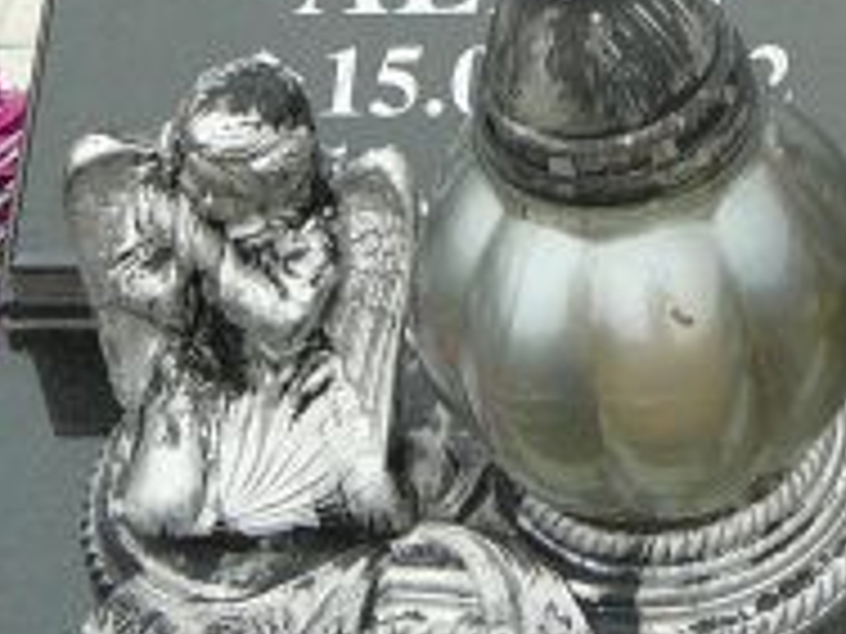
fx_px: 2908
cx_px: 1035
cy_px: -211
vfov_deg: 12.1
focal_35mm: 119
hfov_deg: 15.9
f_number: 2.8
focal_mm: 5.2
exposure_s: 1/80
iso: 80
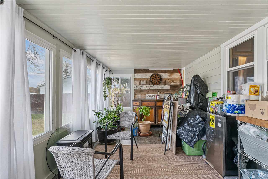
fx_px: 127
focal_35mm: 17
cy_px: 90
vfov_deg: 70.5
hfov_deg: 93.3
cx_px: 134
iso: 800
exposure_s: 1/25
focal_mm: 17
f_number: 9
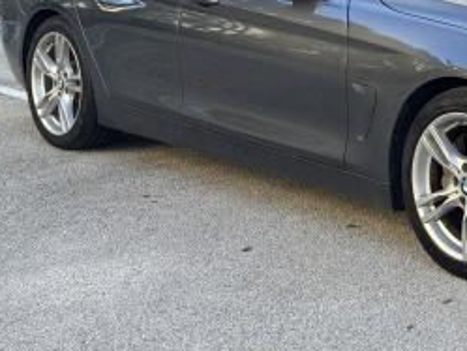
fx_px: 1309
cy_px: 53
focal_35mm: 97
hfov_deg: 19.7
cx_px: 450
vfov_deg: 15.1
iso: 64
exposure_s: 1/305
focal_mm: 6.76
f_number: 1.78
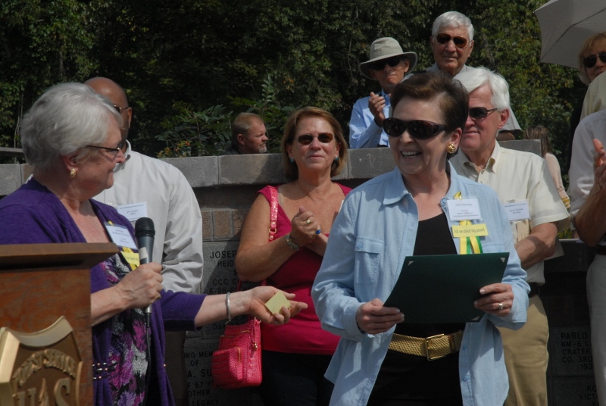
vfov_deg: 13.1
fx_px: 1770
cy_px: 203
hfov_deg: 19.4
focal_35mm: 105
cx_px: 303
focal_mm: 70
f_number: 13
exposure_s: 1/640
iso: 400
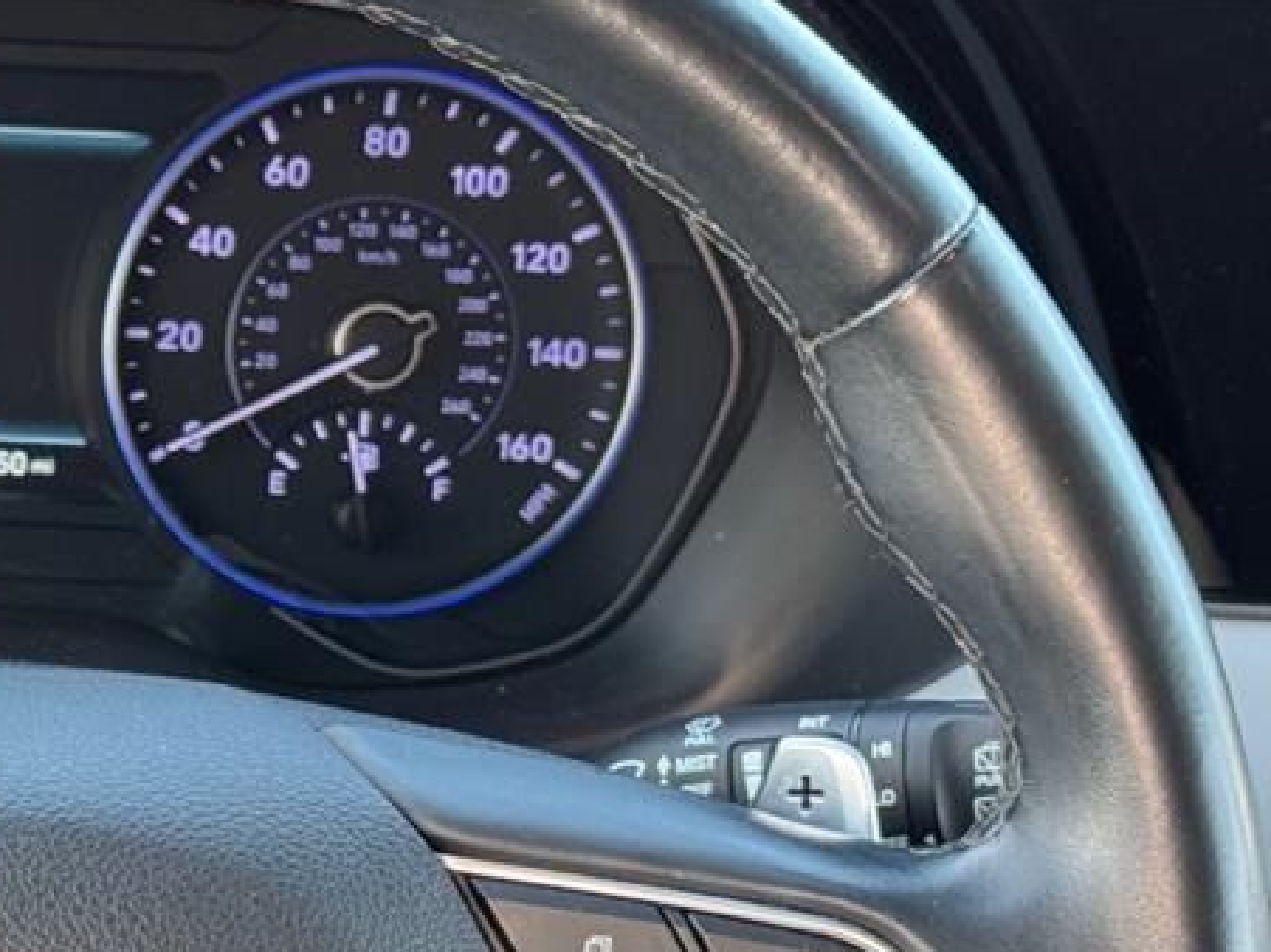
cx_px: -37
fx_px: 4001
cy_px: 1073
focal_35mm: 109
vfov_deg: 13.3
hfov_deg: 17.6
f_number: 1.78
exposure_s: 1/84
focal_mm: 6.76
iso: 100
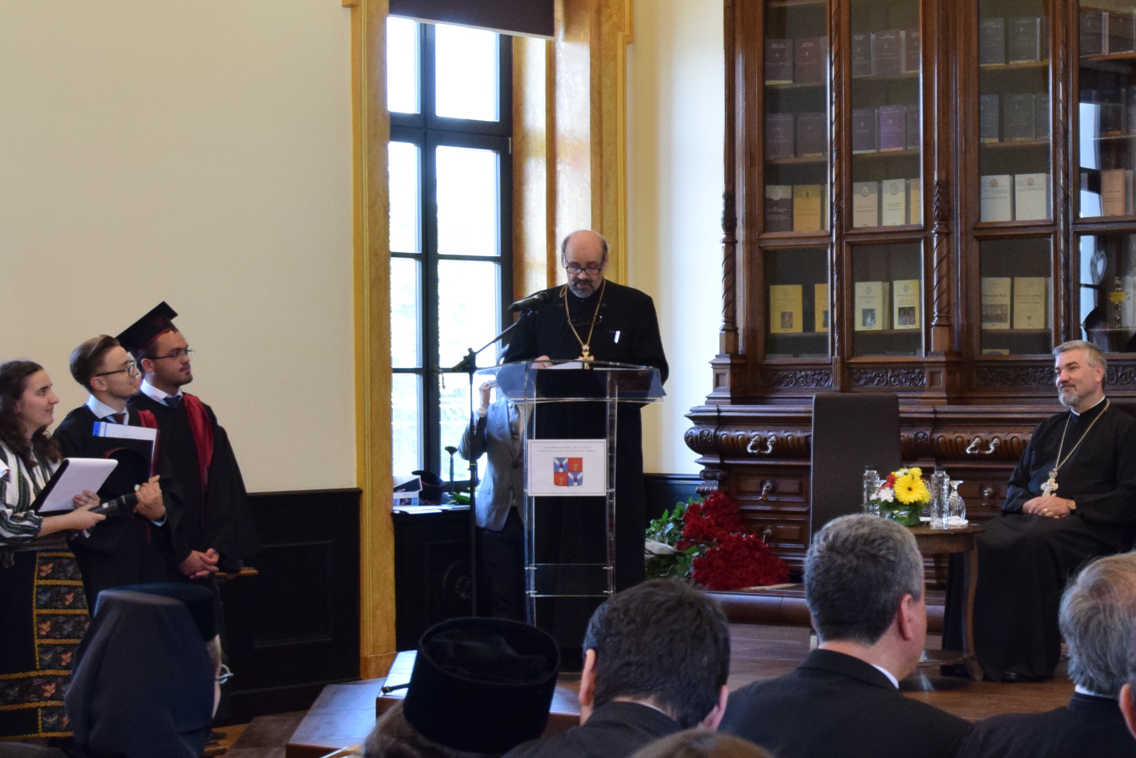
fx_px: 2714
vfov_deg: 15.9
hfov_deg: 22.9
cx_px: 1071
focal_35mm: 86
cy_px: 405
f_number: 5.6
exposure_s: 1/60
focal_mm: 26
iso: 1000
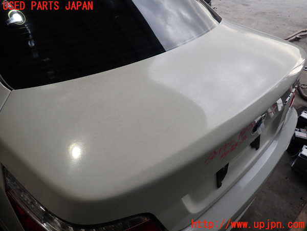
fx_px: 222
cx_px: 154
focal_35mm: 25
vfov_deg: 54.9
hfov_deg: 69.4
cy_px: 116
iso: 100
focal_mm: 4.5
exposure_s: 1/100
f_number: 2
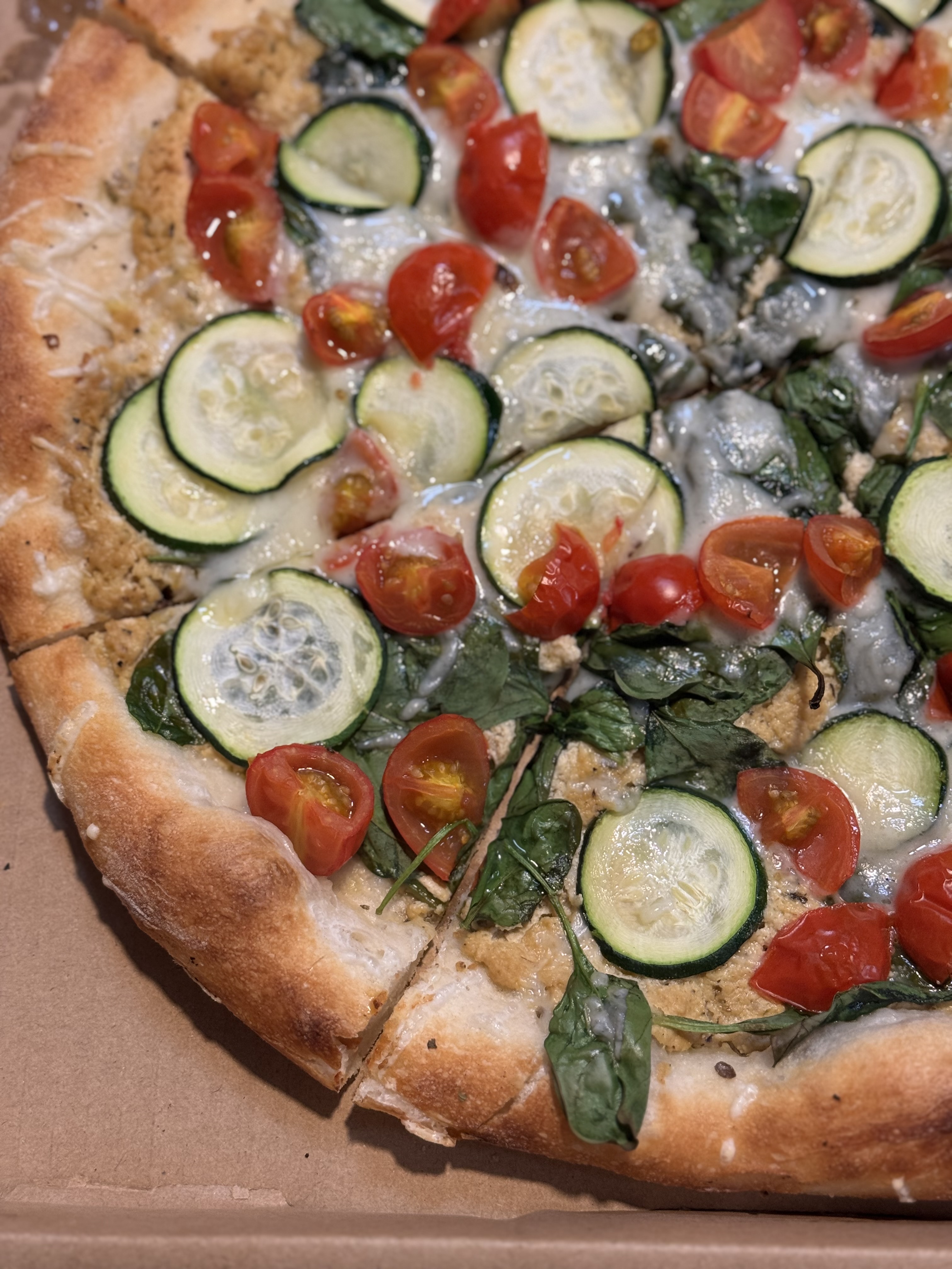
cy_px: 634
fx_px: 1760
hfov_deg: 30.3
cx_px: 476
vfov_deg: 39.7
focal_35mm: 48
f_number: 1.78
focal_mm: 6.76
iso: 160
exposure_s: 1/60
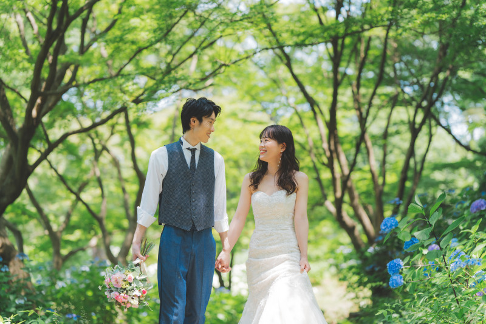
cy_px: 162
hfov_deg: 23.9
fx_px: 1147
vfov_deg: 16.1
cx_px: 243
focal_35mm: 85
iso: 200
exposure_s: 1/1250
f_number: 2
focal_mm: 85
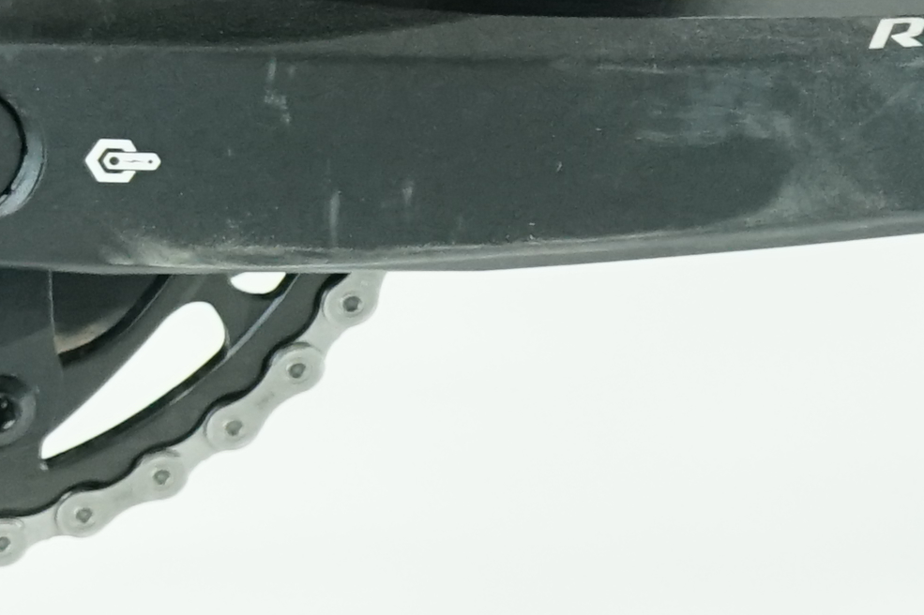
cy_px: -85
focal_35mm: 195
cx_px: -1435
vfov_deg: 7.0
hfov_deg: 9.2
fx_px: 5003
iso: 2000
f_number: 4.5
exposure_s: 1/200
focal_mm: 32
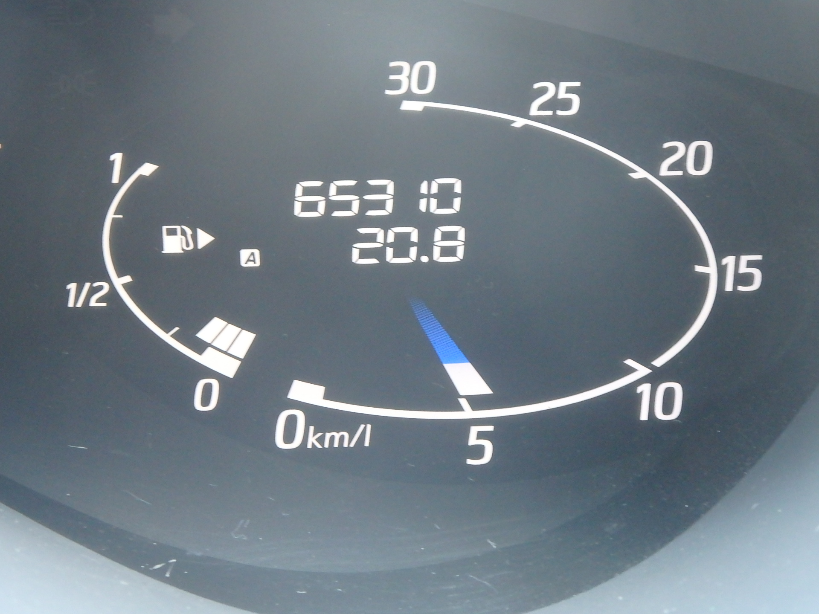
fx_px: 3644
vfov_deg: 9.6
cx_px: 410
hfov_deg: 12.8
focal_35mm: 154
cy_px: 307
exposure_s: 1/20
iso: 800
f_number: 5.5
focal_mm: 27.5
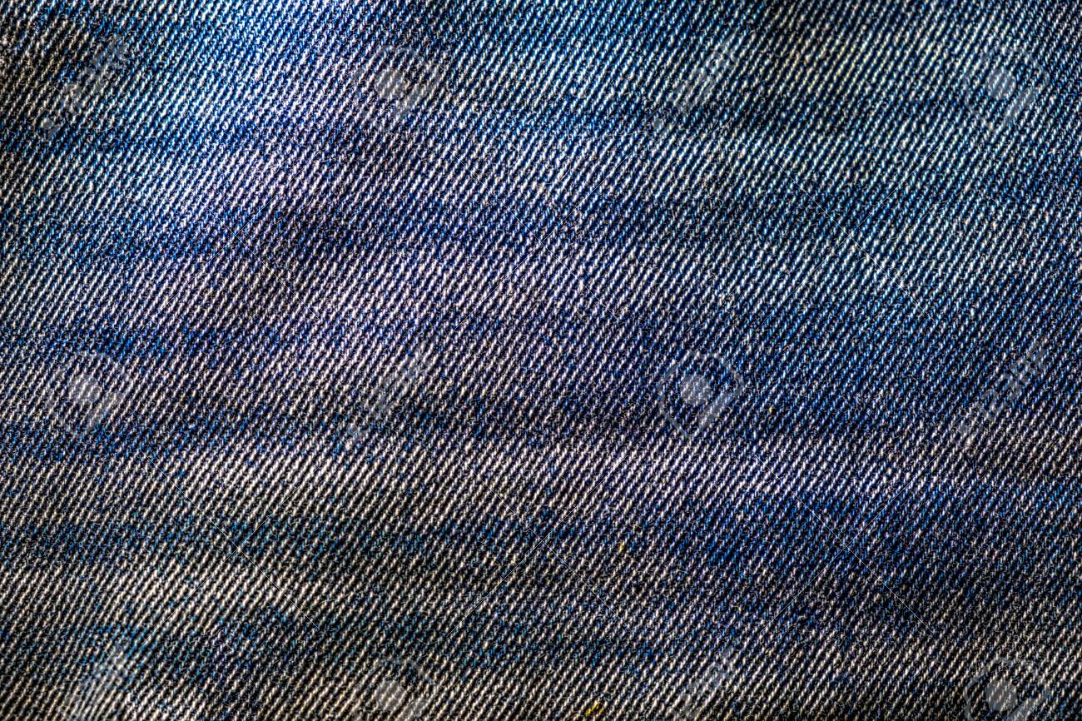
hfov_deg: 24.5
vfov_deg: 16.4
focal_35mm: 83
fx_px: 2494
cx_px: 541
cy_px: 360
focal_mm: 55
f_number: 4
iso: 640
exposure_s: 1/60
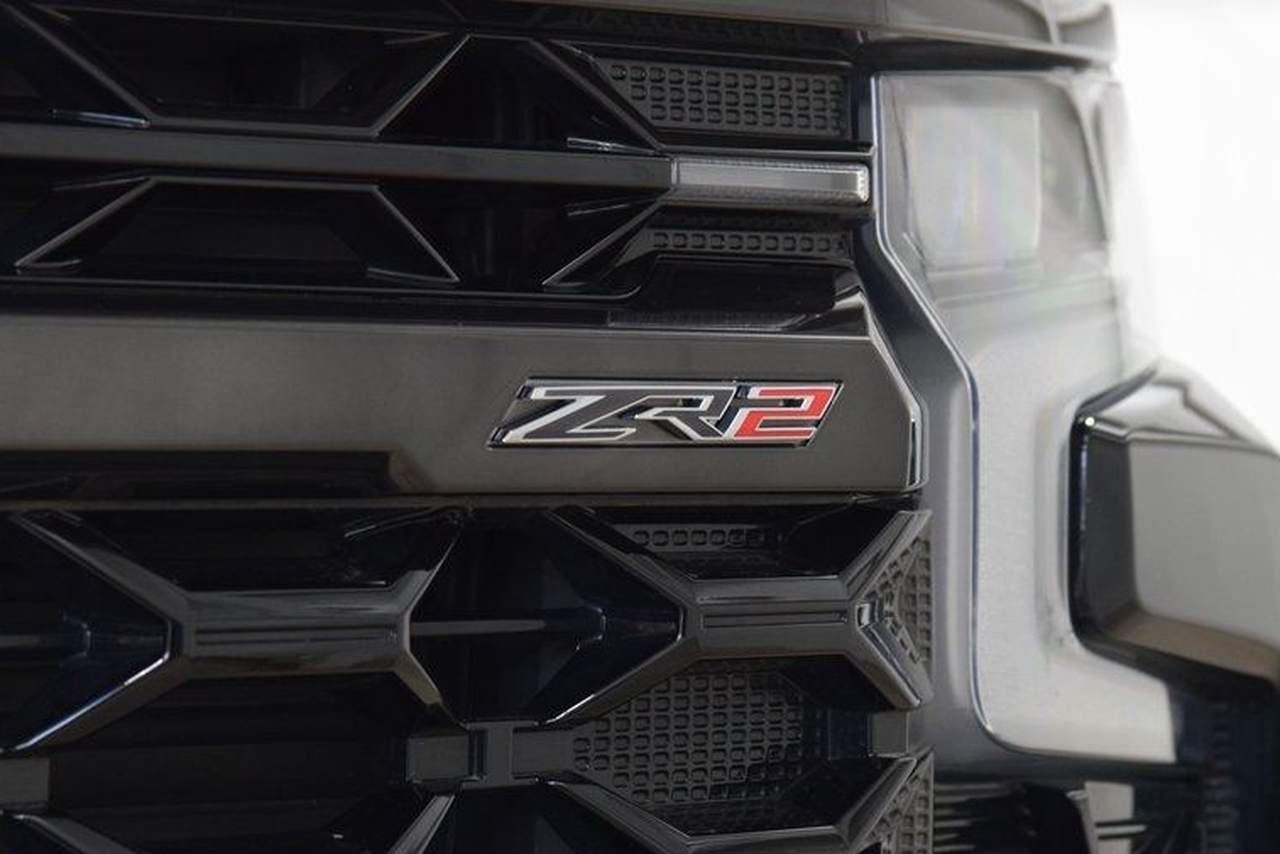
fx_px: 5050
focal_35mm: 142
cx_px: 695
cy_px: 442
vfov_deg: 9.7
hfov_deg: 14.4
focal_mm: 70
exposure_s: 1/30
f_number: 7.1
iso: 1600
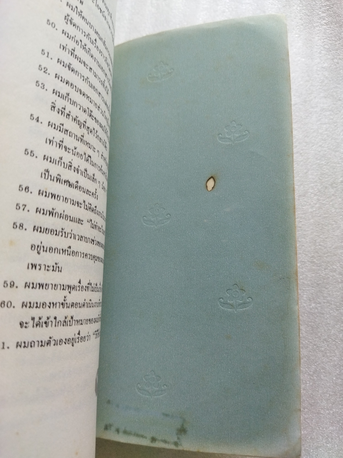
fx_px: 357
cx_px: 172
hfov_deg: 51.4
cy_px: 229
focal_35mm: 27
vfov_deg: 65.3
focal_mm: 4.71
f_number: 1.79
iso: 181
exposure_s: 1/60
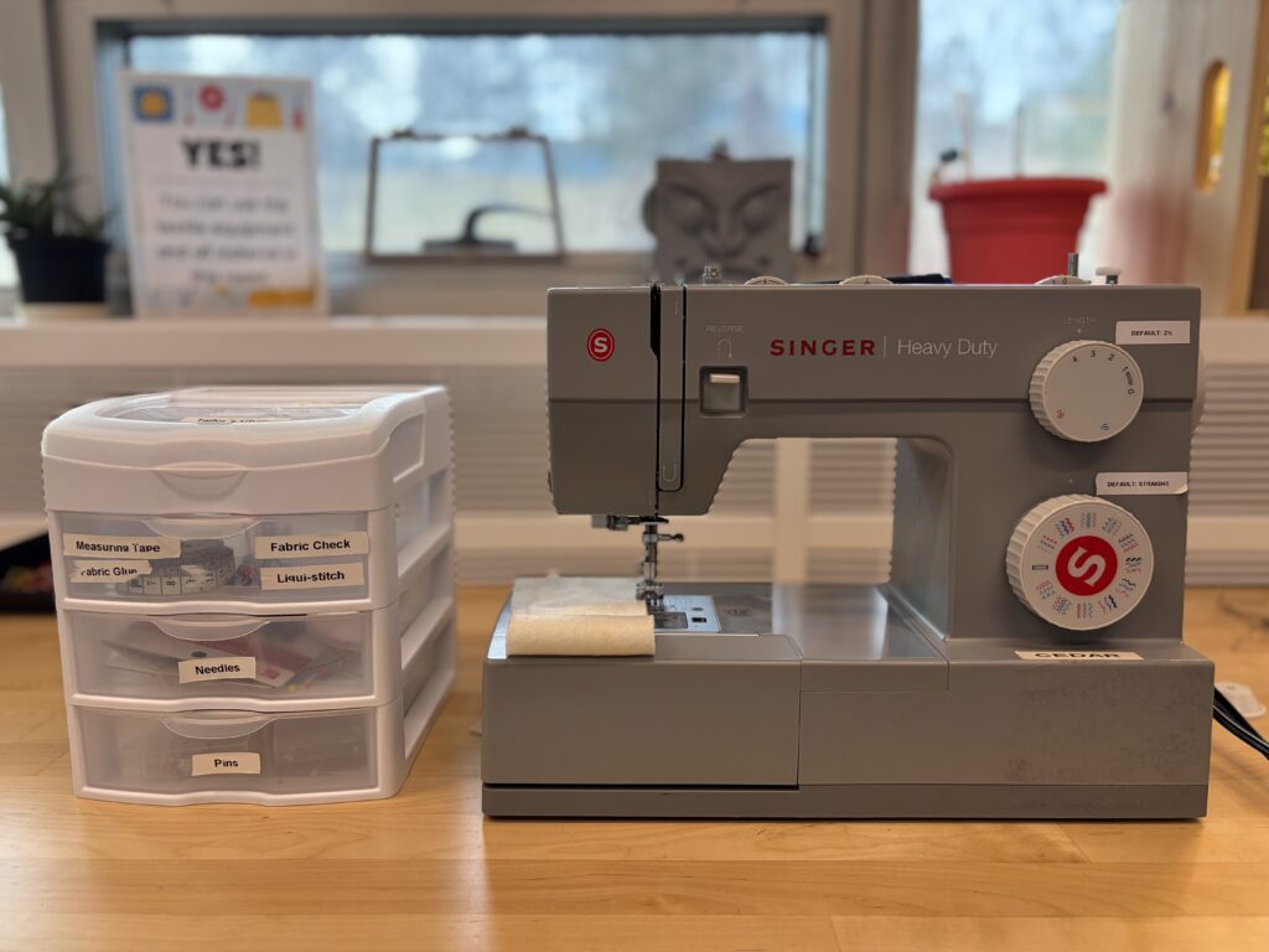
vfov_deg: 53.1
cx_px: 634
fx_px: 953
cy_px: 476
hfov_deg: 67.3
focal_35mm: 26
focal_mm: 5.96
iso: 125
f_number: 1.6
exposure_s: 1/197
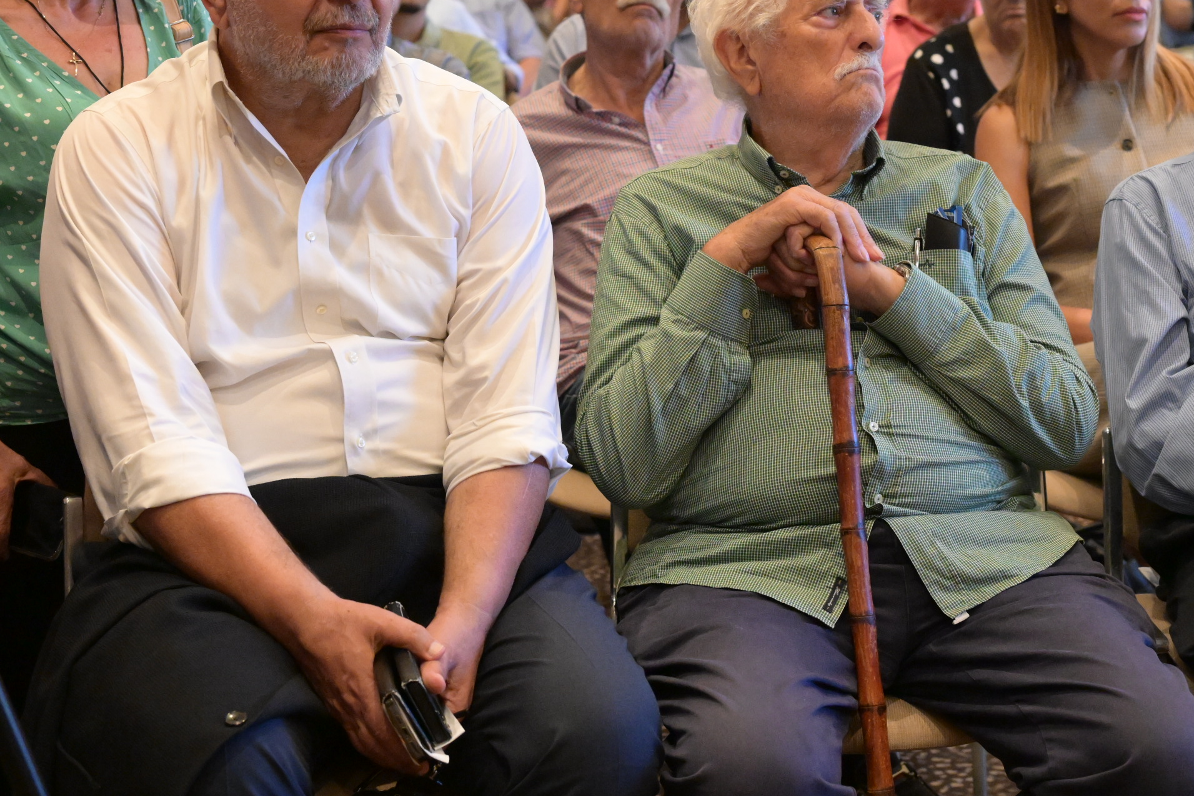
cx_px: 682
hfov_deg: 26.0
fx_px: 2587
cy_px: 136
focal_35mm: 78
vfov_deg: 17.3
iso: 6400
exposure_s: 1/200
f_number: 4
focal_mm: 46
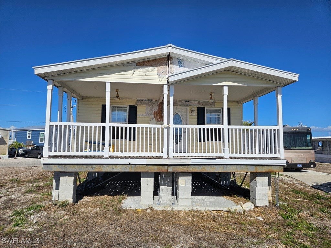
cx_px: 166
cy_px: 124
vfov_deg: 58.9
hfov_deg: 73.9
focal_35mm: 23
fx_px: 220
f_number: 1.8
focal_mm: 5.4
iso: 25
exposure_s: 1/4679
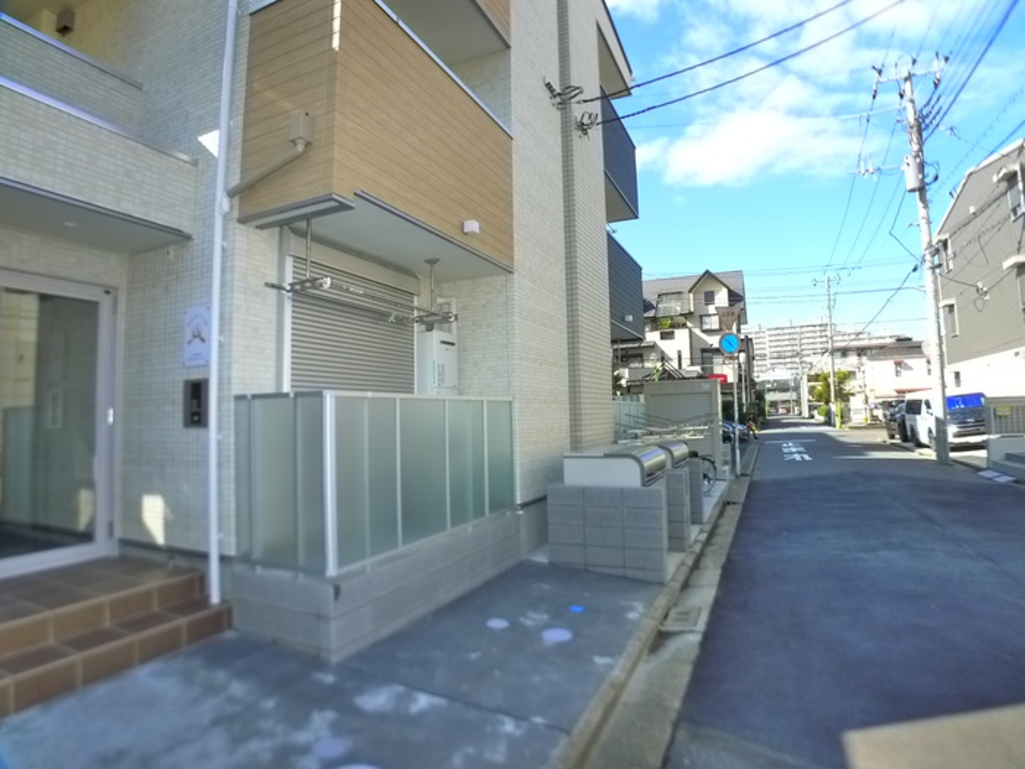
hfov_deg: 71.6
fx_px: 711
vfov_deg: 56.8
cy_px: 384
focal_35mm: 24
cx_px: 512
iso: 400
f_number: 3.2
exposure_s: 1/500
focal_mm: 5.1
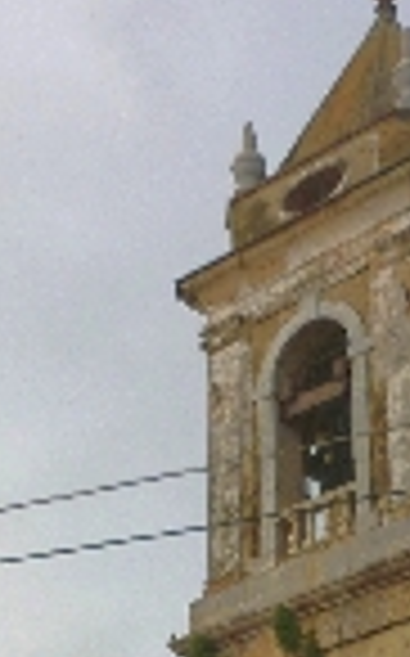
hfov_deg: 11.4
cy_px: 806
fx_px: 2060
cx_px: 189
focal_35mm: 115
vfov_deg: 17.3
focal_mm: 5.5
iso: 80
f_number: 2.8
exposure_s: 1/160
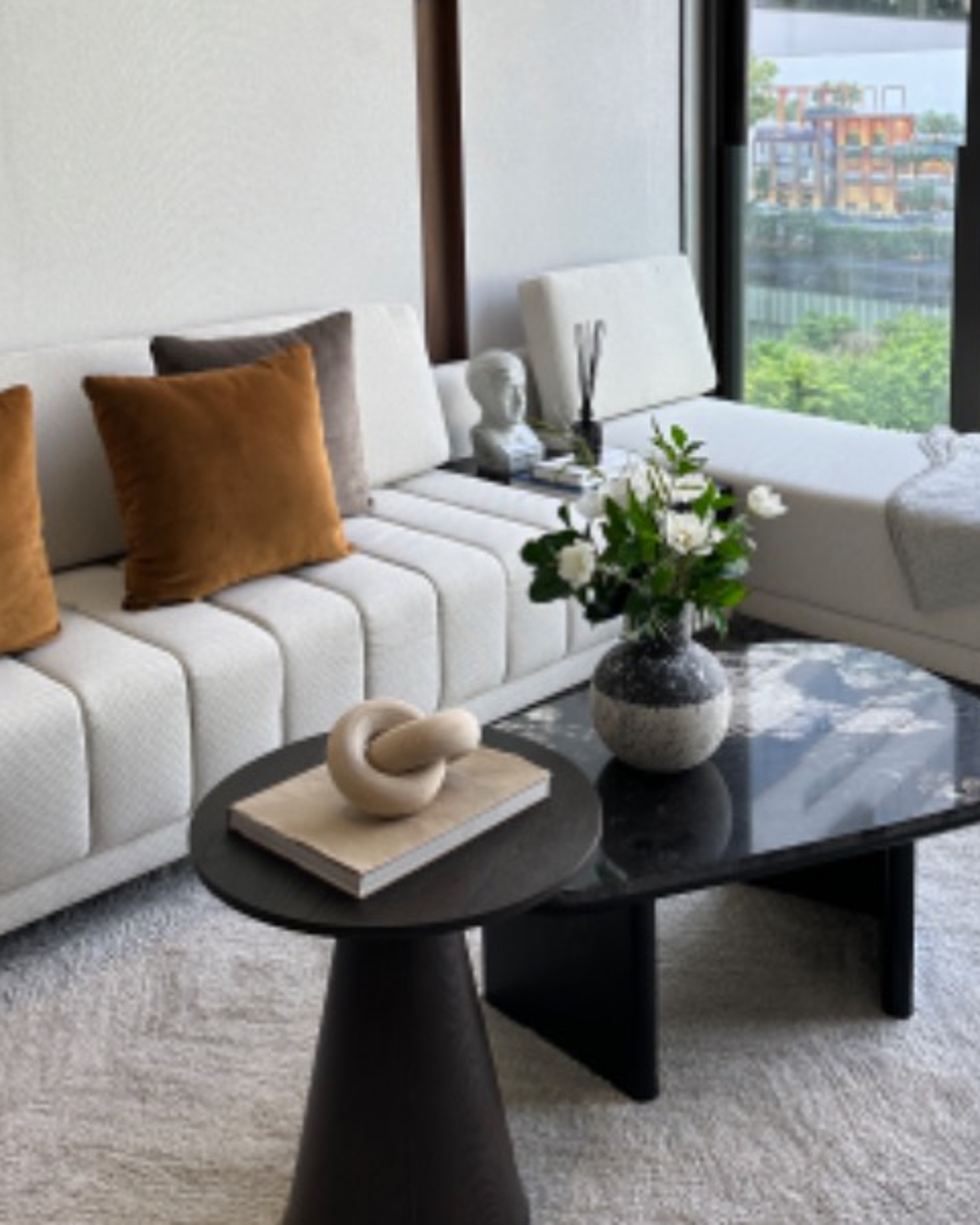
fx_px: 1414
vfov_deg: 45.3
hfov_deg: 38.2
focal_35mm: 39
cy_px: 316
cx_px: 530
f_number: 1.78
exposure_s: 1/279
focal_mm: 6.86
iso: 80
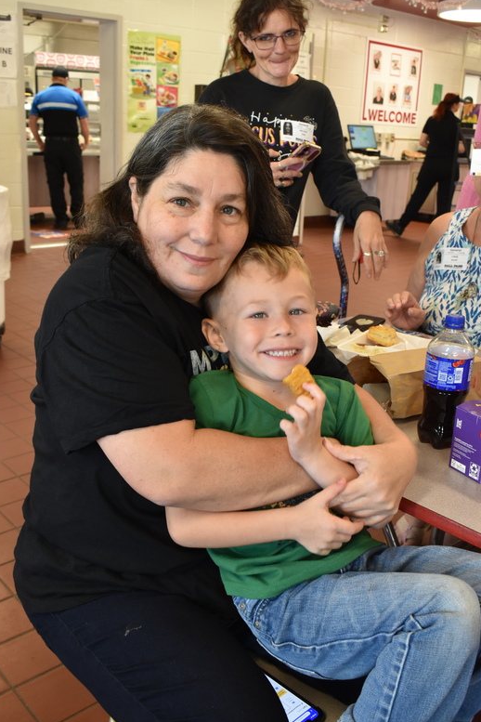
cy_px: 352
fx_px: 712
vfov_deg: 53.8
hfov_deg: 37.3
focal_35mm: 36
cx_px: 239
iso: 1000
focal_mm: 23
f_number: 7.1
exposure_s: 1/40
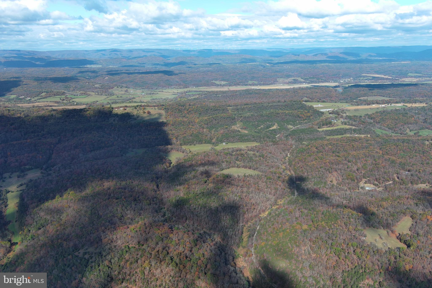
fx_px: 348
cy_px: 144
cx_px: 216
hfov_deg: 63.7
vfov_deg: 45.0
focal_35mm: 29
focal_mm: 10.57
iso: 100
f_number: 2.8
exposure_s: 1/1006
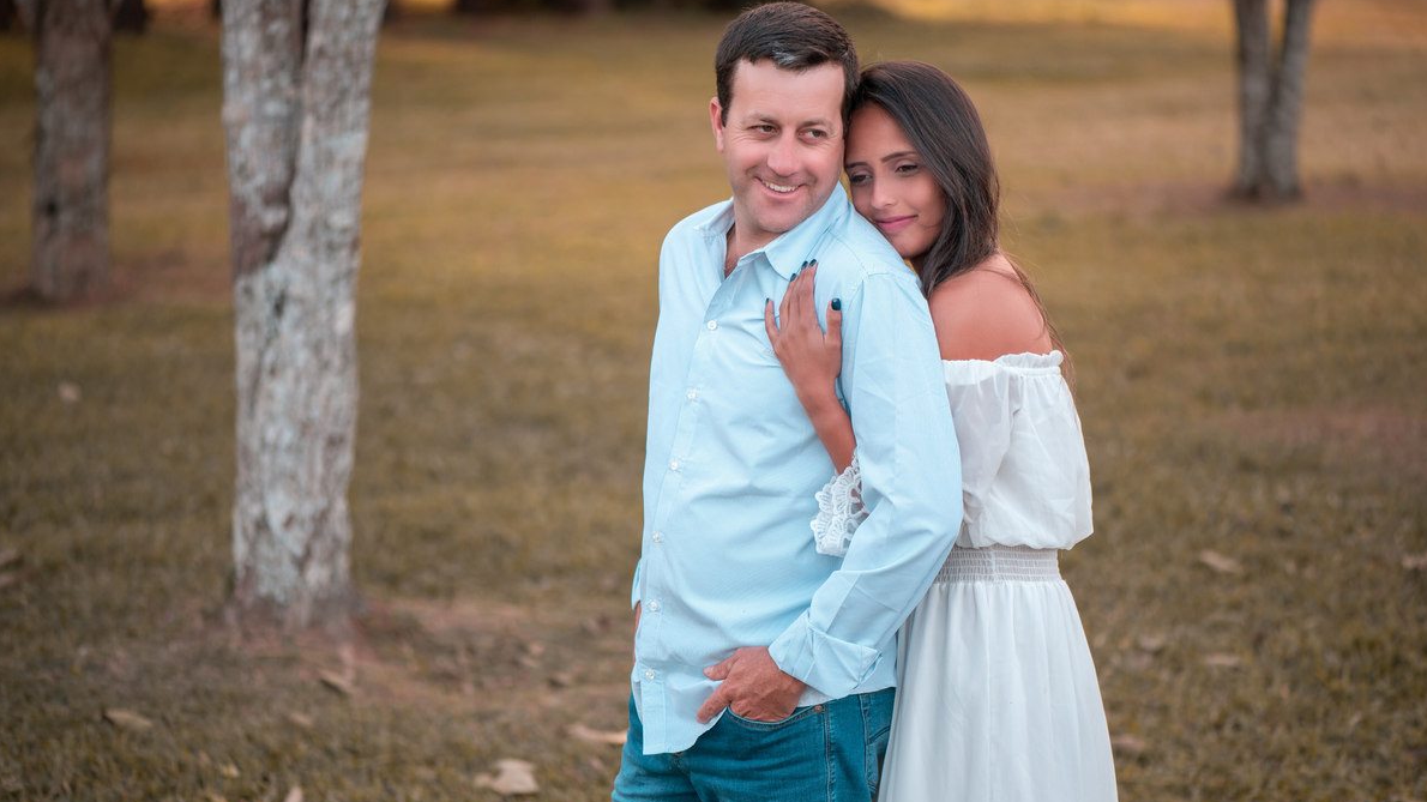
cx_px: 712
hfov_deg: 19.3
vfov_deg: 10.9
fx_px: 4199
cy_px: 397
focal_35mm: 111
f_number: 2.8
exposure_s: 1/320
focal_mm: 105
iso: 320
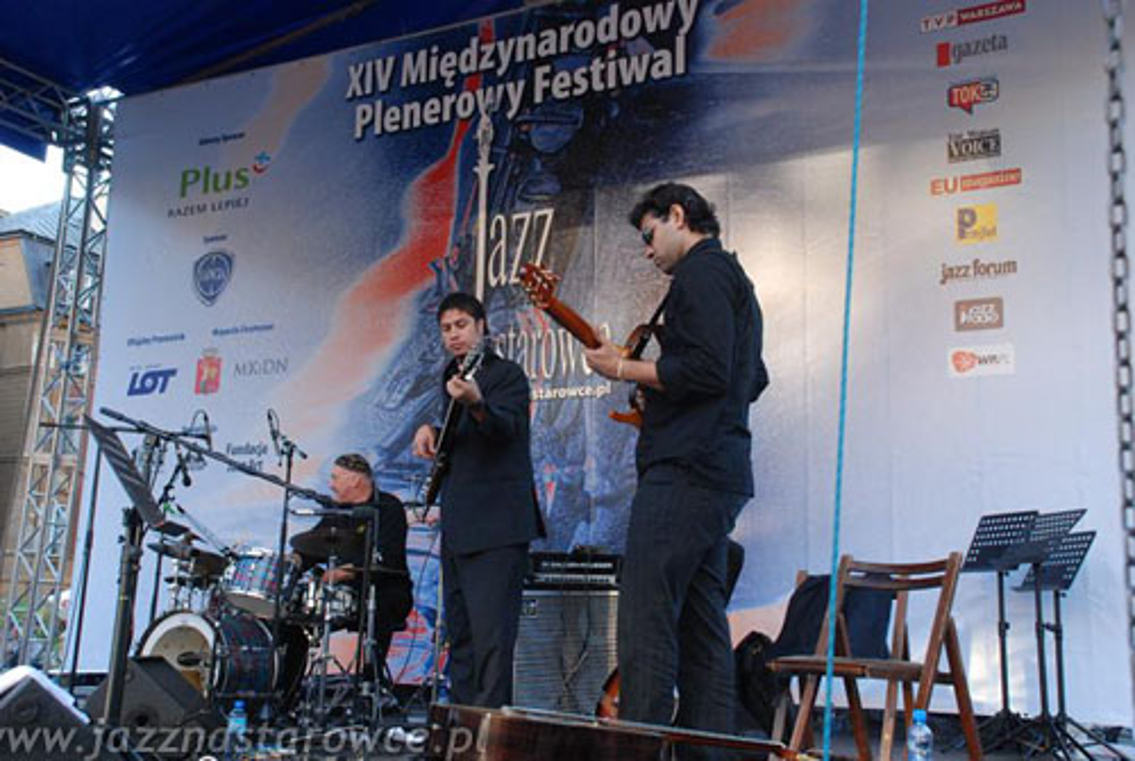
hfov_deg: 46.3
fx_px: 1326
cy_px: 380
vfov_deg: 32.0
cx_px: 568
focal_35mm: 42
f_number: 6.3
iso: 1250
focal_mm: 28
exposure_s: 1/160
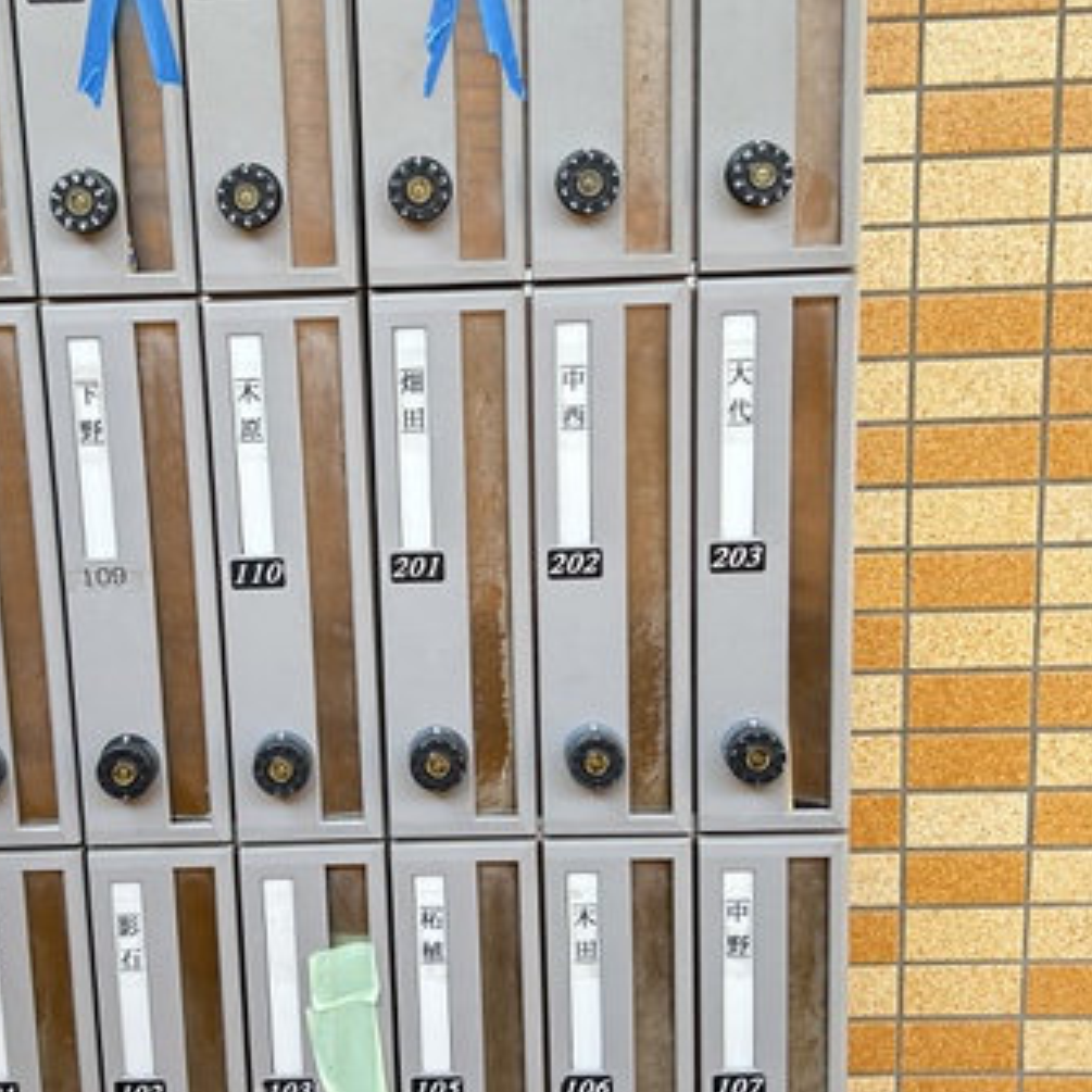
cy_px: 487
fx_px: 1713
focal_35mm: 48
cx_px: 391
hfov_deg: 35.1
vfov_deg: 35.3
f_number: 1.5
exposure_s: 1/121
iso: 64
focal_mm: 5.7
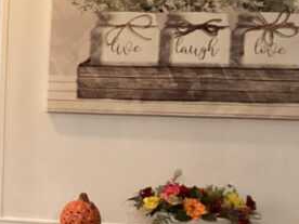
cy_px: 132
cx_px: -230
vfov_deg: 12.9
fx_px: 993
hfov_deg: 15.0
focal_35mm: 115
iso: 200
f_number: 2.4
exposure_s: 1/60
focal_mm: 3.3
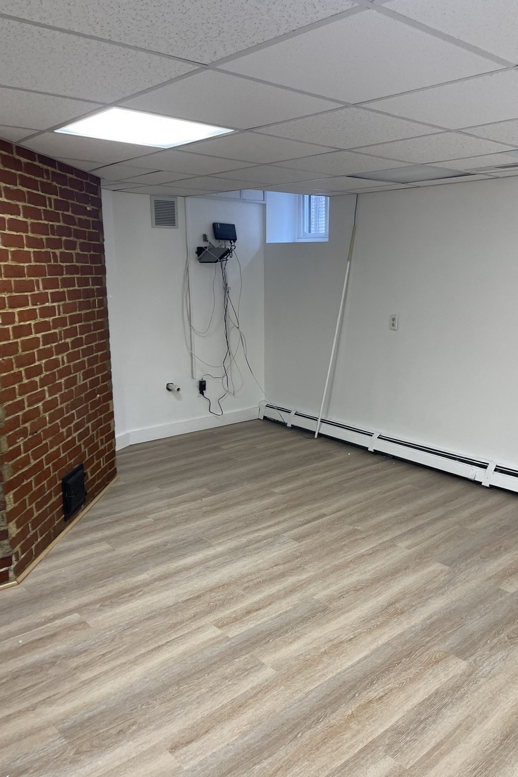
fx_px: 583
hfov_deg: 47.8
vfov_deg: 67.4
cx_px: 292
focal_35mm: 27
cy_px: 399
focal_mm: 5.1
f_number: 1.6
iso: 125
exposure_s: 1/120
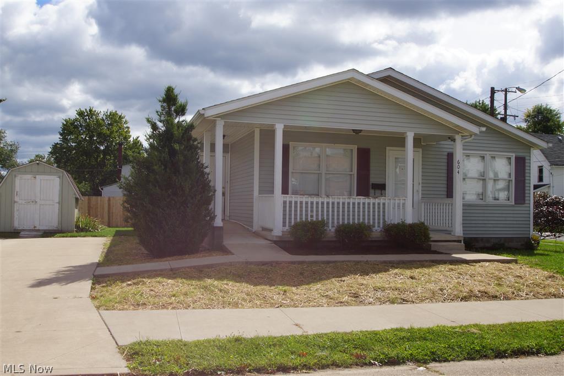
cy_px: 188
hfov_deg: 53.1
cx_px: 282
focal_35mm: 36
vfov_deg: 36.8
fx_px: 564
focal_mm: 24
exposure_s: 1/160
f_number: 13
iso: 100
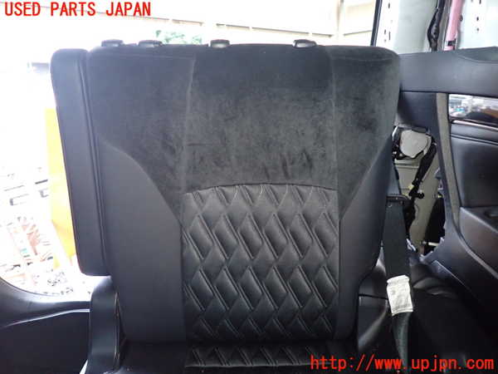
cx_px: 249
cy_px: 187
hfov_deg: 69.4
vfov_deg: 54.9
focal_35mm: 25
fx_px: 360
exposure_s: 1/8
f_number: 2
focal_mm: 4.5
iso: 800
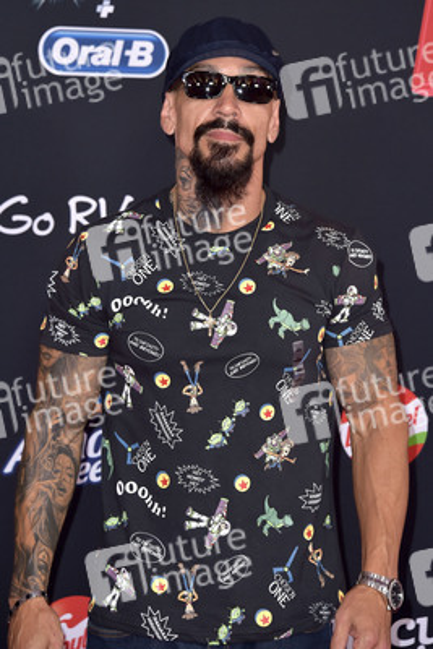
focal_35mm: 135
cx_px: 216
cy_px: 324
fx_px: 2433
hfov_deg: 10.2
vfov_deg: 15.2
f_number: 7.1
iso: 500
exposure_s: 1/200
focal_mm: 135
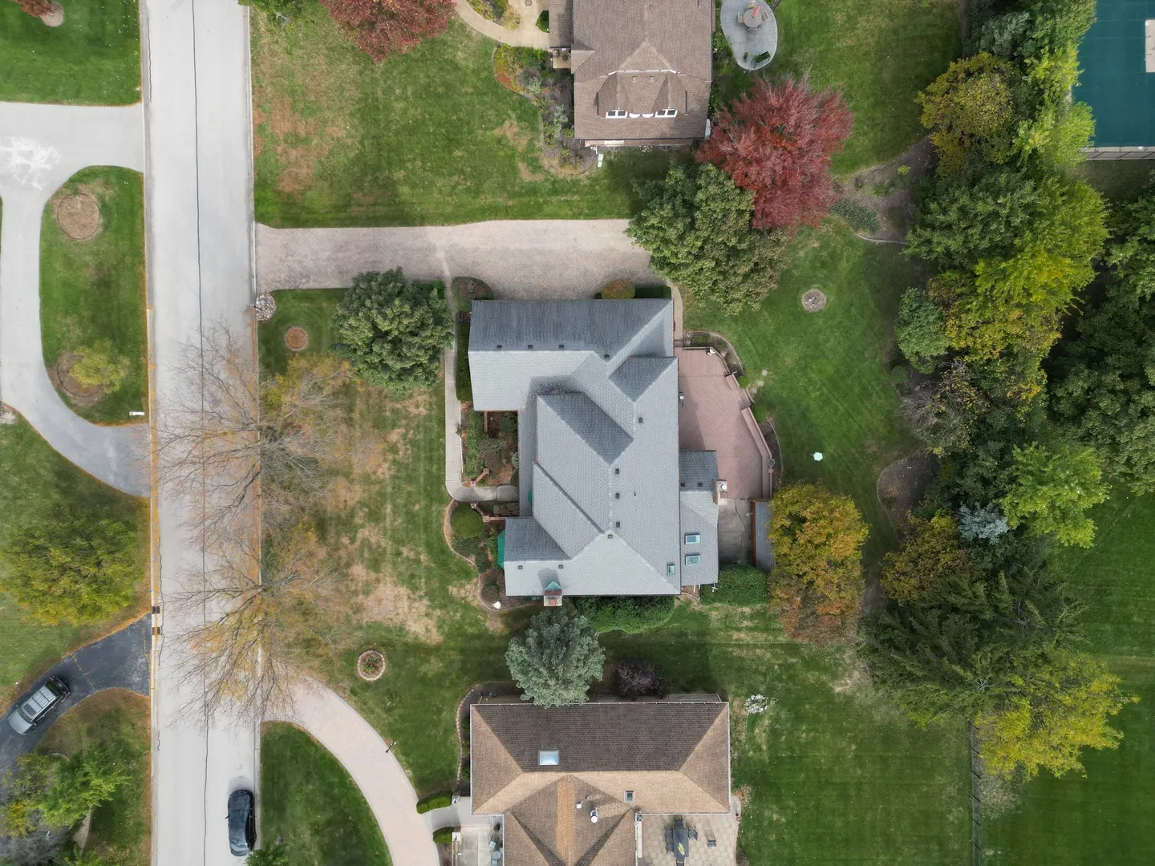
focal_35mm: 24
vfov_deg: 56.8
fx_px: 801
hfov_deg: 71.6
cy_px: 433
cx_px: 578
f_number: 1.7
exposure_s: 1/800
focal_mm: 6.72
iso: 120
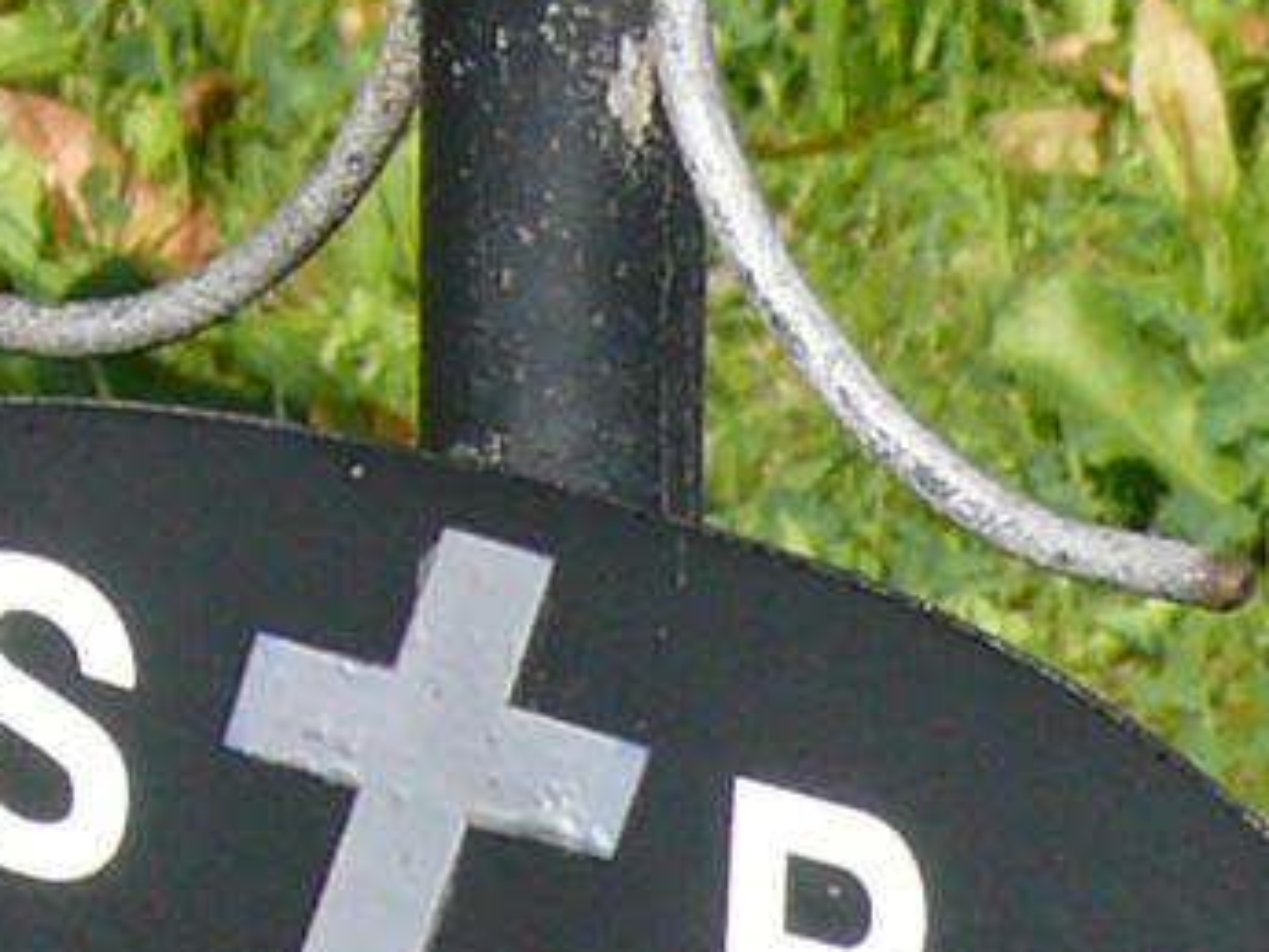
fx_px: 26697
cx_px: -379
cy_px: 1507
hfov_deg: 2.7
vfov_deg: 2.0
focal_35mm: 728
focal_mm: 18.5
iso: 100
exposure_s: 1/400
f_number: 5.6
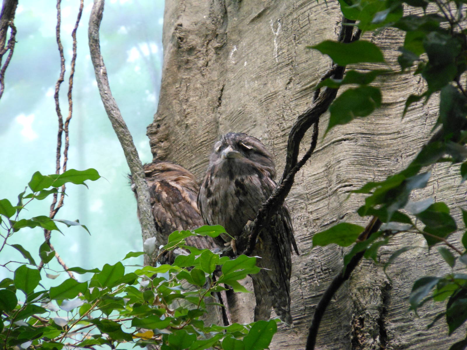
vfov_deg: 7.6
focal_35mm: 196
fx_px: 2644
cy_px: 175
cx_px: 234
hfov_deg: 10.1
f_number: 5.6
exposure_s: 1/13
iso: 400
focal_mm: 35
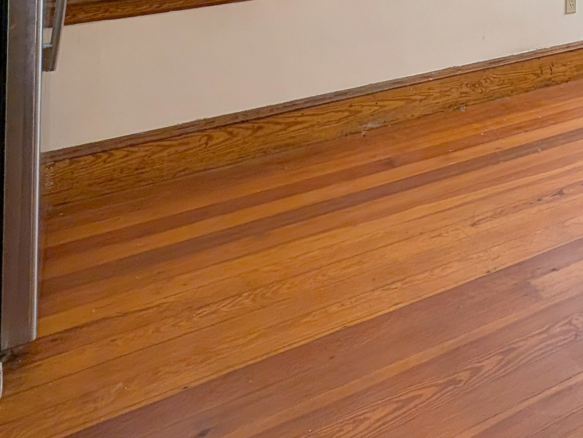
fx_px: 623
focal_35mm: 37
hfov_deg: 48.0
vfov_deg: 27.5
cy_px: -209
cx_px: 446
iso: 40
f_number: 1.95
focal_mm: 2.23
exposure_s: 1/60
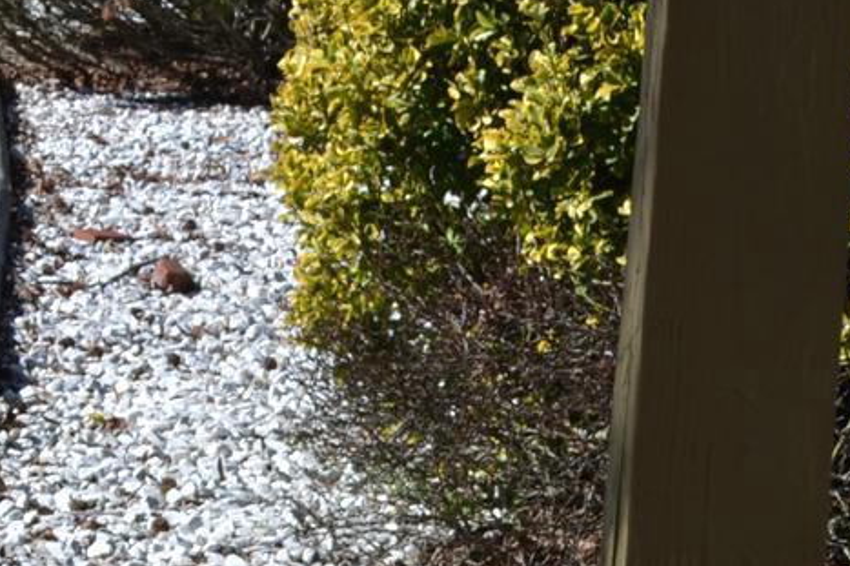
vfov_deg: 8.5
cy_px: -223
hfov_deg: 12.4
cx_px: -420
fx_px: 3729
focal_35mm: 158
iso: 100
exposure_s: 1/200
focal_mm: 24
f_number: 7.1
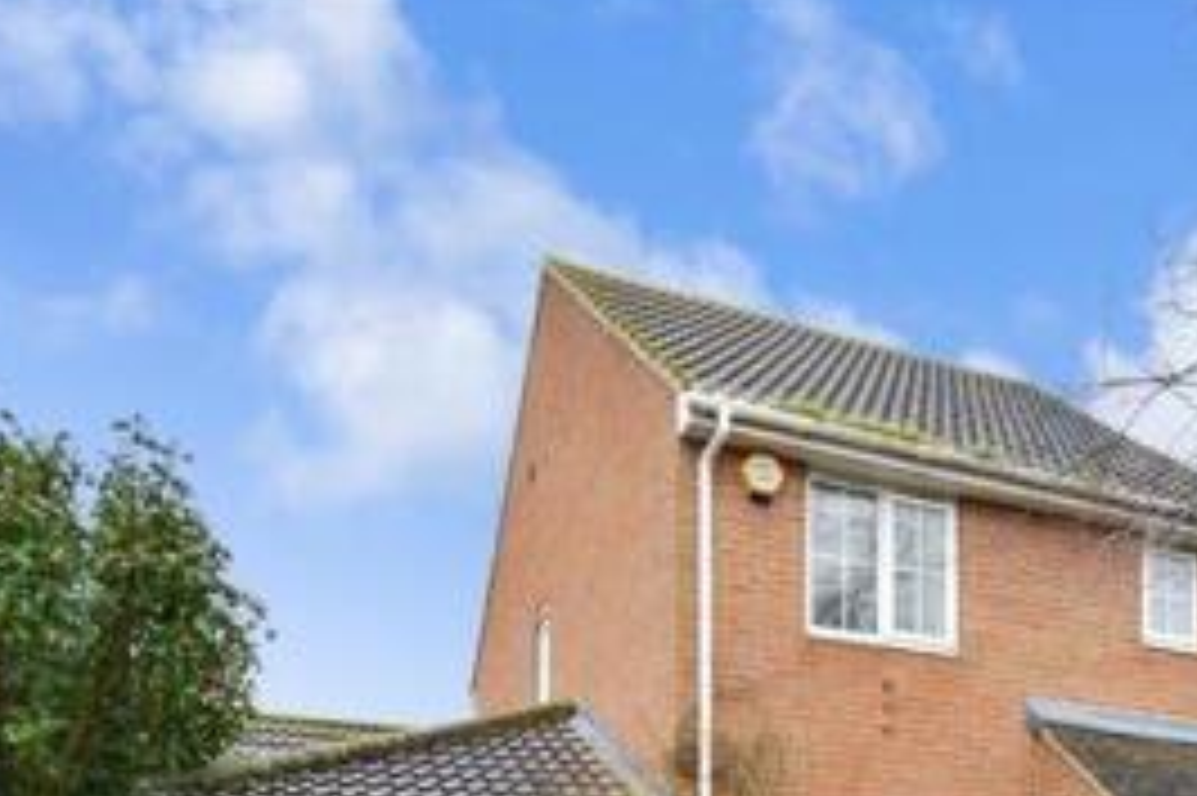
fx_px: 1229
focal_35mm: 37
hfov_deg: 48.4
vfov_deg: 30.4
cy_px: 960
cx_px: 990
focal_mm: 10
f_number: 14
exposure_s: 1/40
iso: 400
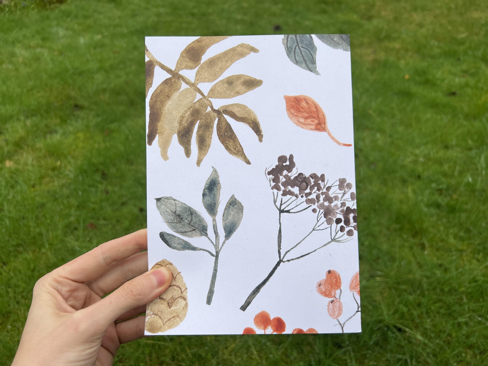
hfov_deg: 67.3
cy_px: 183
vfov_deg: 53.1
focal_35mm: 26
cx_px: 244
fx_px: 367
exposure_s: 1/578
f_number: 1.5
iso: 50
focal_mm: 5.7
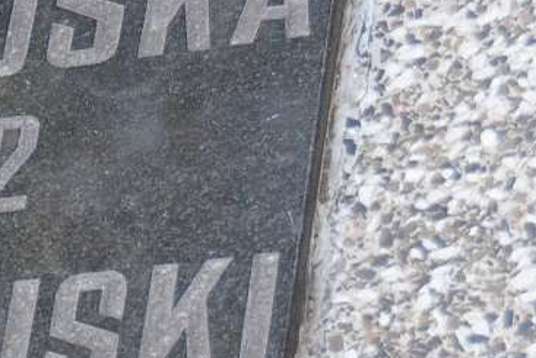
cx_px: -359
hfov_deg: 7.2
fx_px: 4170
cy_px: 669
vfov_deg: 4.8
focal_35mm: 280
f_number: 5
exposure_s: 1/125
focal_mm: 32
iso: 250
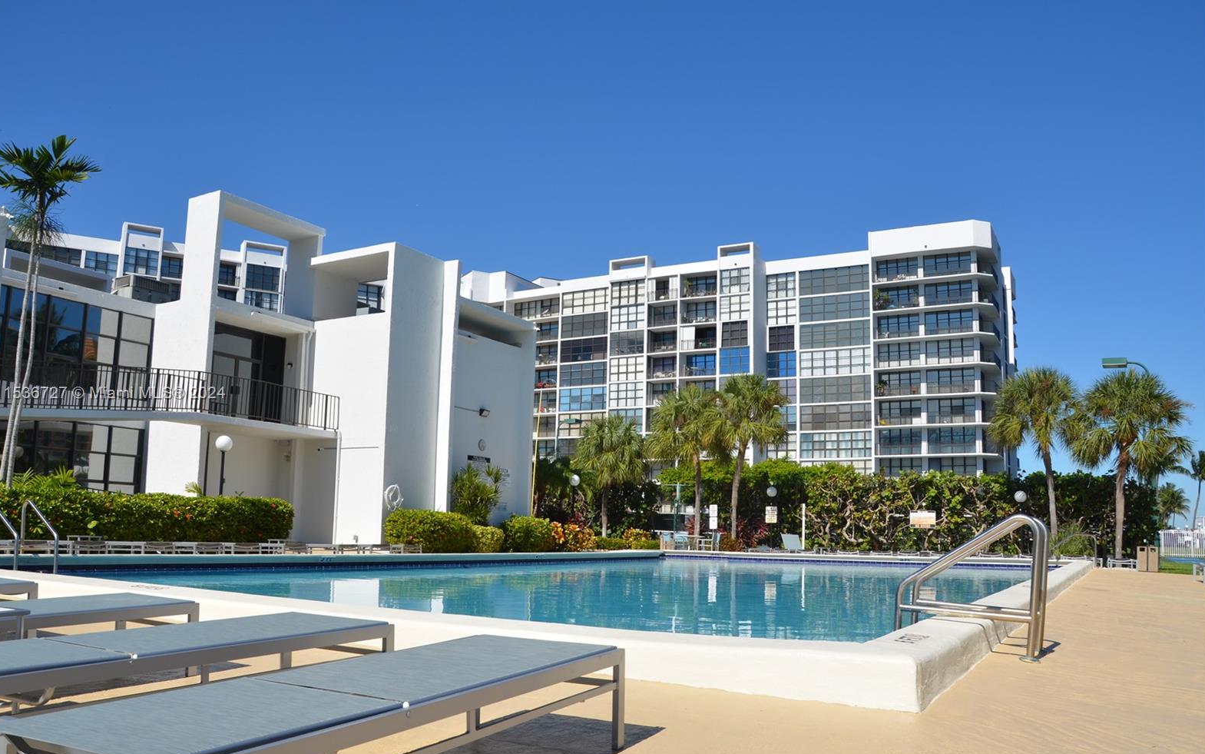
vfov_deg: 44.5
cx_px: 594
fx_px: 920
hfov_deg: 66.5
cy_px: 395
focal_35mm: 28
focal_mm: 18
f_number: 9
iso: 100
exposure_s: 1/320
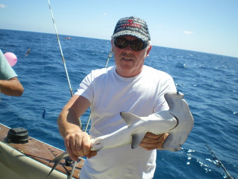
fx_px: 247
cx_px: 119
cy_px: 90
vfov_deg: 39.6
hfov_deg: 51.4
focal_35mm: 36
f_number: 4.6
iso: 50
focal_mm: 6.3
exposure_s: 1/320
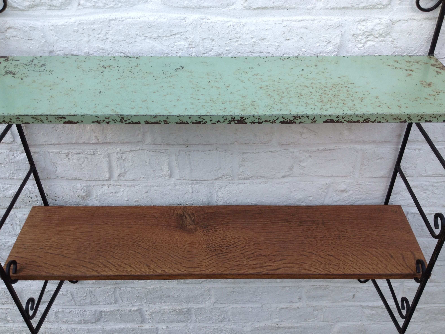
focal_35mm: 36
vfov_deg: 39.7
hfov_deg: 51.4
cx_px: 225
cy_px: 171
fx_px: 463
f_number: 2.4
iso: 50
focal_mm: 4.28
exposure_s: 1/268
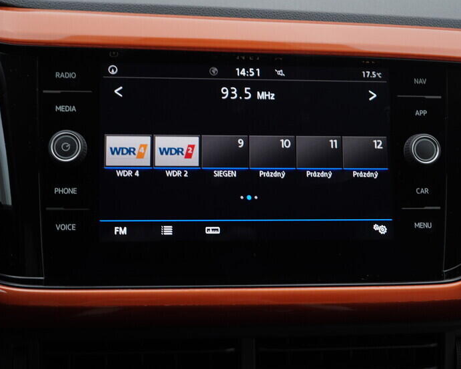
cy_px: 161
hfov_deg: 37.3
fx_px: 682
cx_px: 251
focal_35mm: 50
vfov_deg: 30.2
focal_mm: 24
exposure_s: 1/60
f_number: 3.5
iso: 125
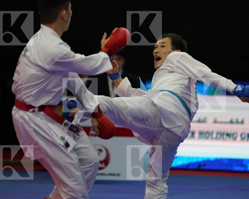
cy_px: 95
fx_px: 1894
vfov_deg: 6.0
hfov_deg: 7.5
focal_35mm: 257
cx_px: 144
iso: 4000
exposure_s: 1/1000
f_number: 2.8
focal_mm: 200
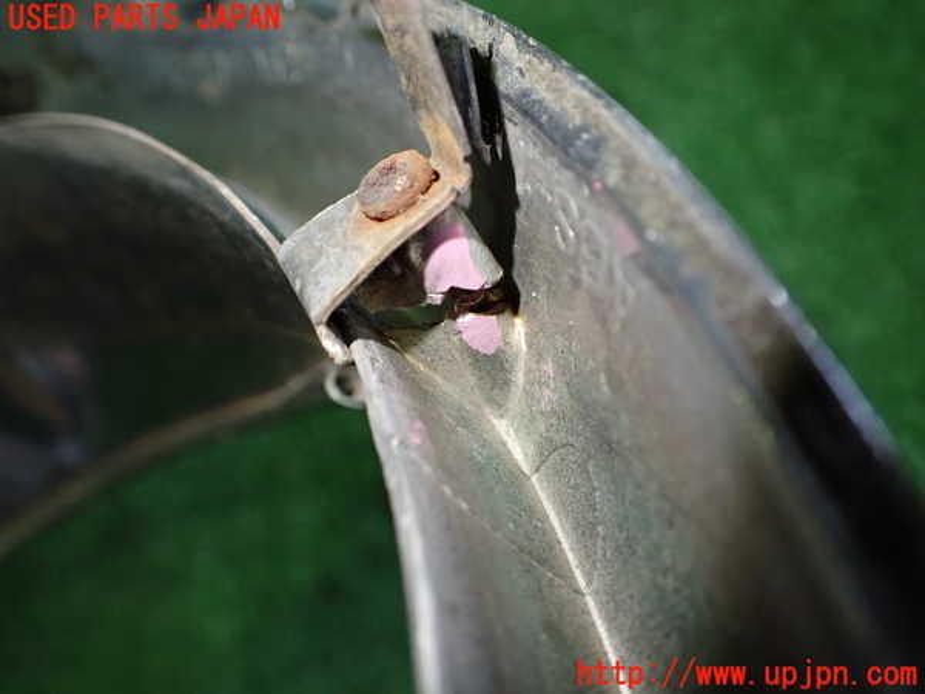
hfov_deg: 60.0
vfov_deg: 46.8
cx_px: 462
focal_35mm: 30
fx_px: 802
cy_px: 347
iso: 400
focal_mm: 5.4
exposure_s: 1/125
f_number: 2.3
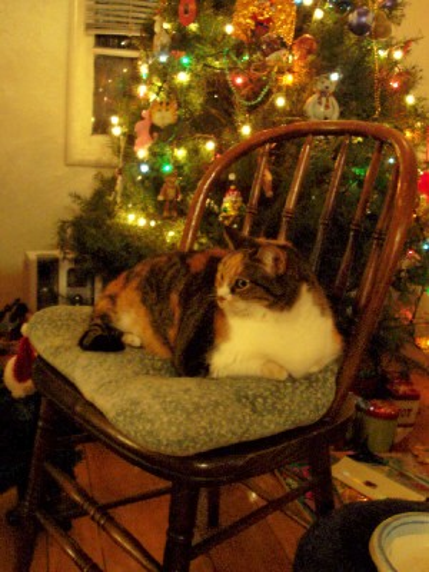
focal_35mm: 37
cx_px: 214
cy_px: 286
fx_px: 611
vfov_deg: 50.1
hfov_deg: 38.7
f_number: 2.8
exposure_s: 1/8
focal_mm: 5.6
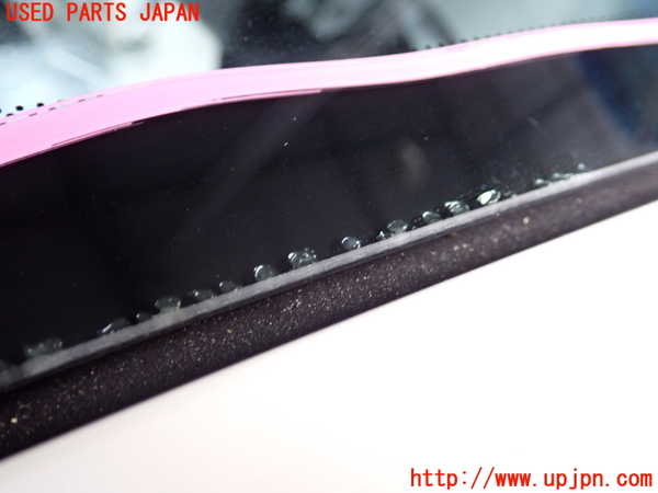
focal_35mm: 38
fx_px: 722
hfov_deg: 49.0
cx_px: 329
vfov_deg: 37.7
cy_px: 246
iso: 320
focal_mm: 6.83
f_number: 2.7
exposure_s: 1/40
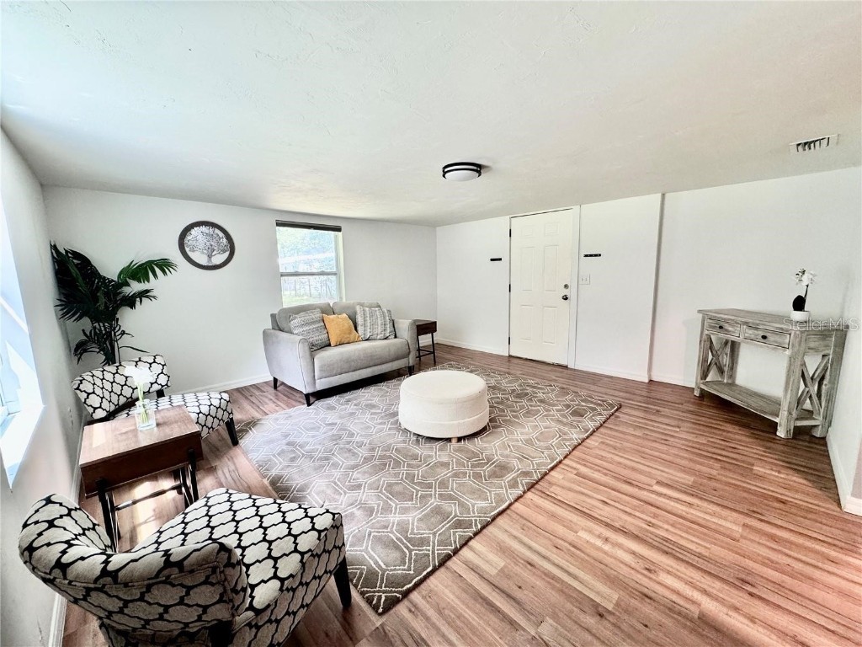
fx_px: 349
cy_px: 324
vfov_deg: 85.7
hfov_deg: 102.1
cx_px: 431
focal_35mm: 14
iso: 200
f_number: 2.2
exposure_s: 1/60
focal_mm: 2.22
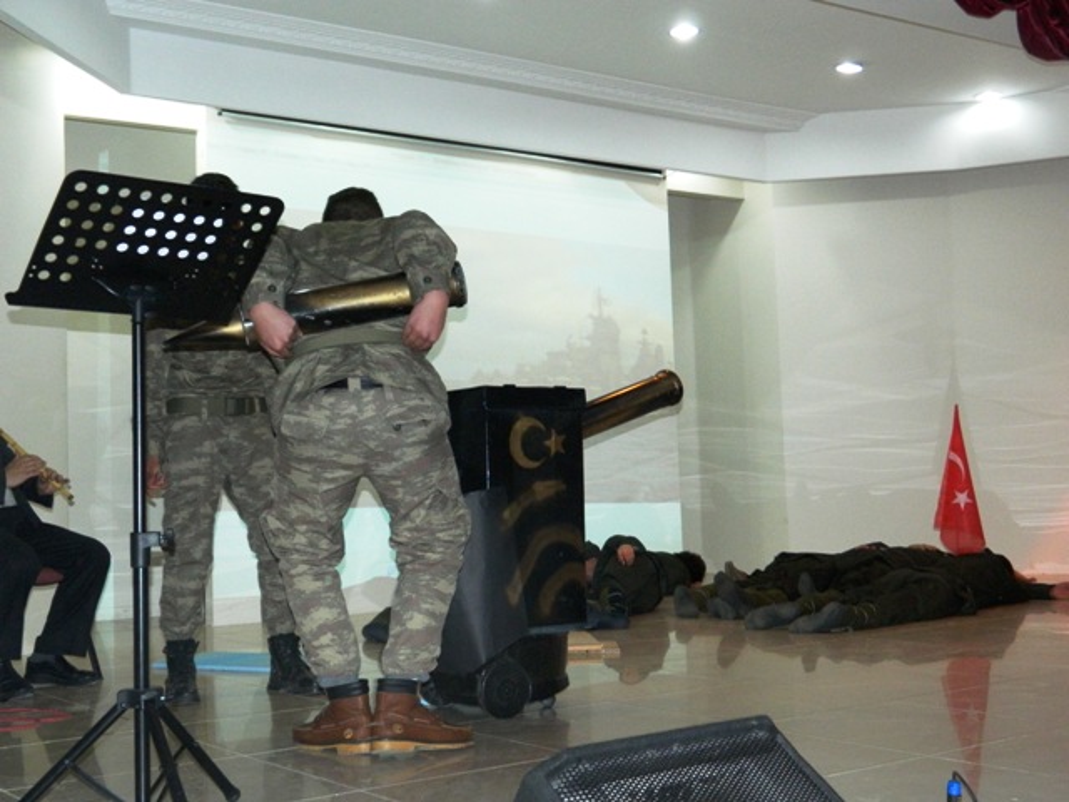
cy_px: 401
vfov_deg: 30.9
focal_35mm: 47
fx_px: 1451
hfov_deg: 40.4
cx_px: 534
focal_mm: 8.4
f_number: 3.6
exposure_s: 1/50
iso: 500
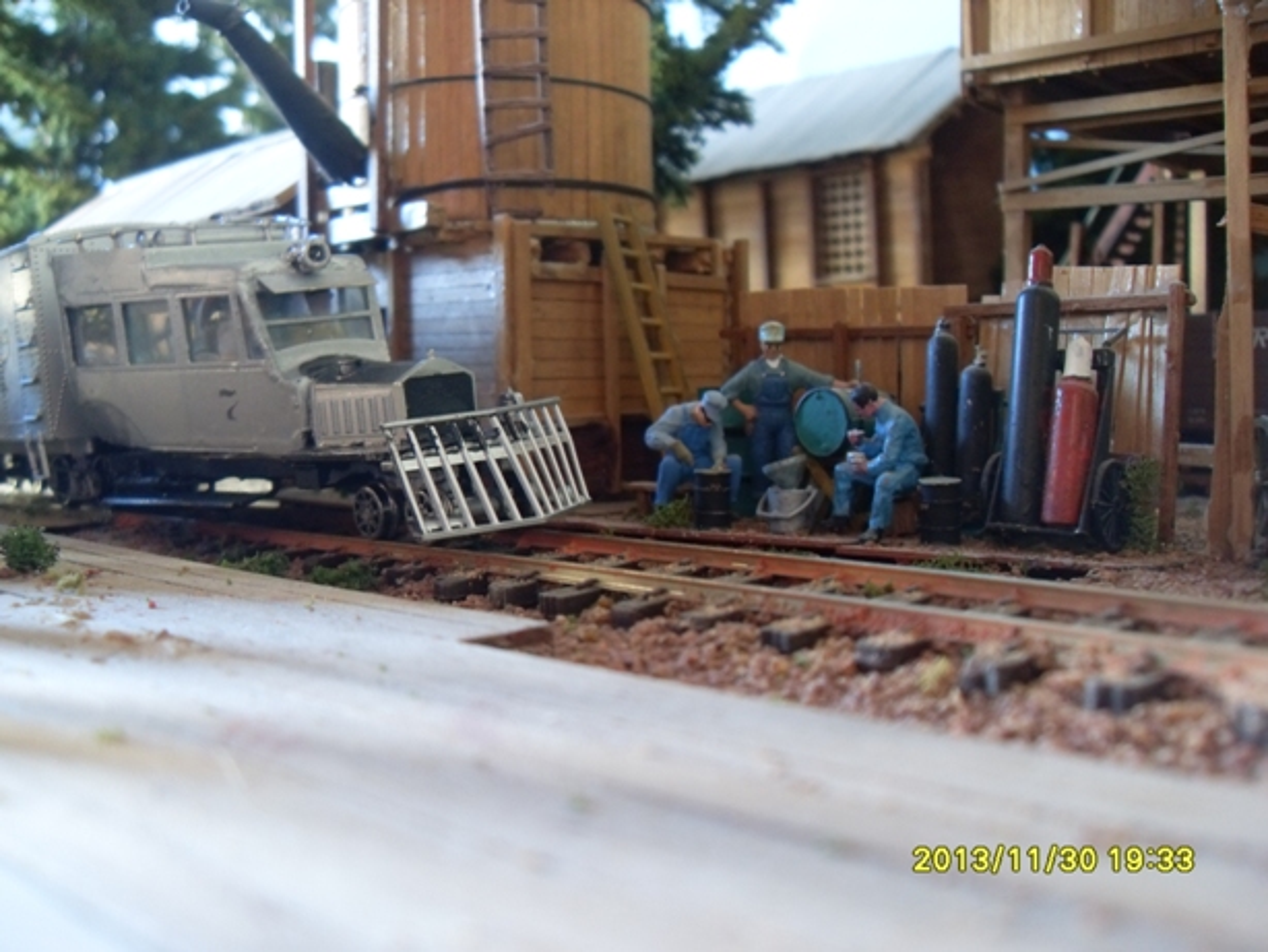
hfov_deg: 53.9
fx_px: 1246
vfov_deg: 41.8
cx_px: 634
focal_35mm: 34
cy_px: 476
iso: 200
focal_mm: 6.3
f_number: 2.8
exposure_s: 1/3
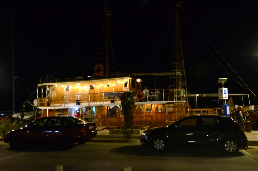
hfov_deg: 57.3
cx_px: 129
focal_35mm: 33
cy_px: 86
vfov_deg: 39.8
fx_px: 236
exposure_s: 1/60
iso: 3600
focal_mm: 22
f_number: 4
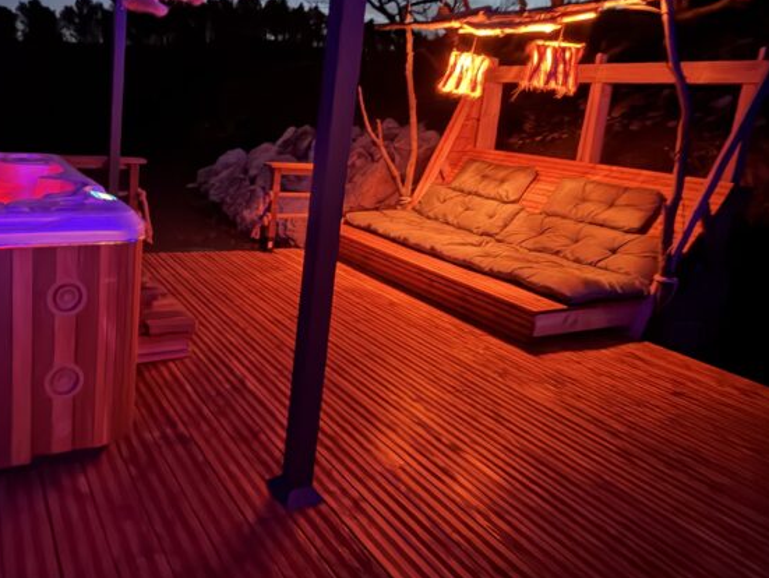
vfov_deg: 52.4
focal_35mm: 26
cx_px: 205
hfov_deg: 63.8
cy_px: 205
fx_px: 578
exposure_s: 1/4
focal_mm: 2.22
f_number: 2.2
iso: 3200
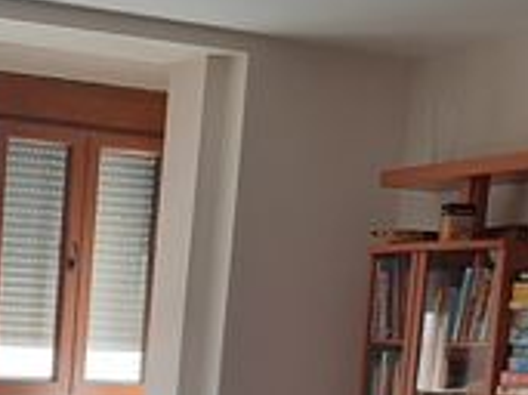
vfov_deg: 14.8
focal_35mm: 95
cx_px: -40
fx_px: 1448
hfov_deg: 19.8
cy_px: 537
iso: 64
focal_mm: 3.93
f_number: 1.7
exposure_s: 1/100
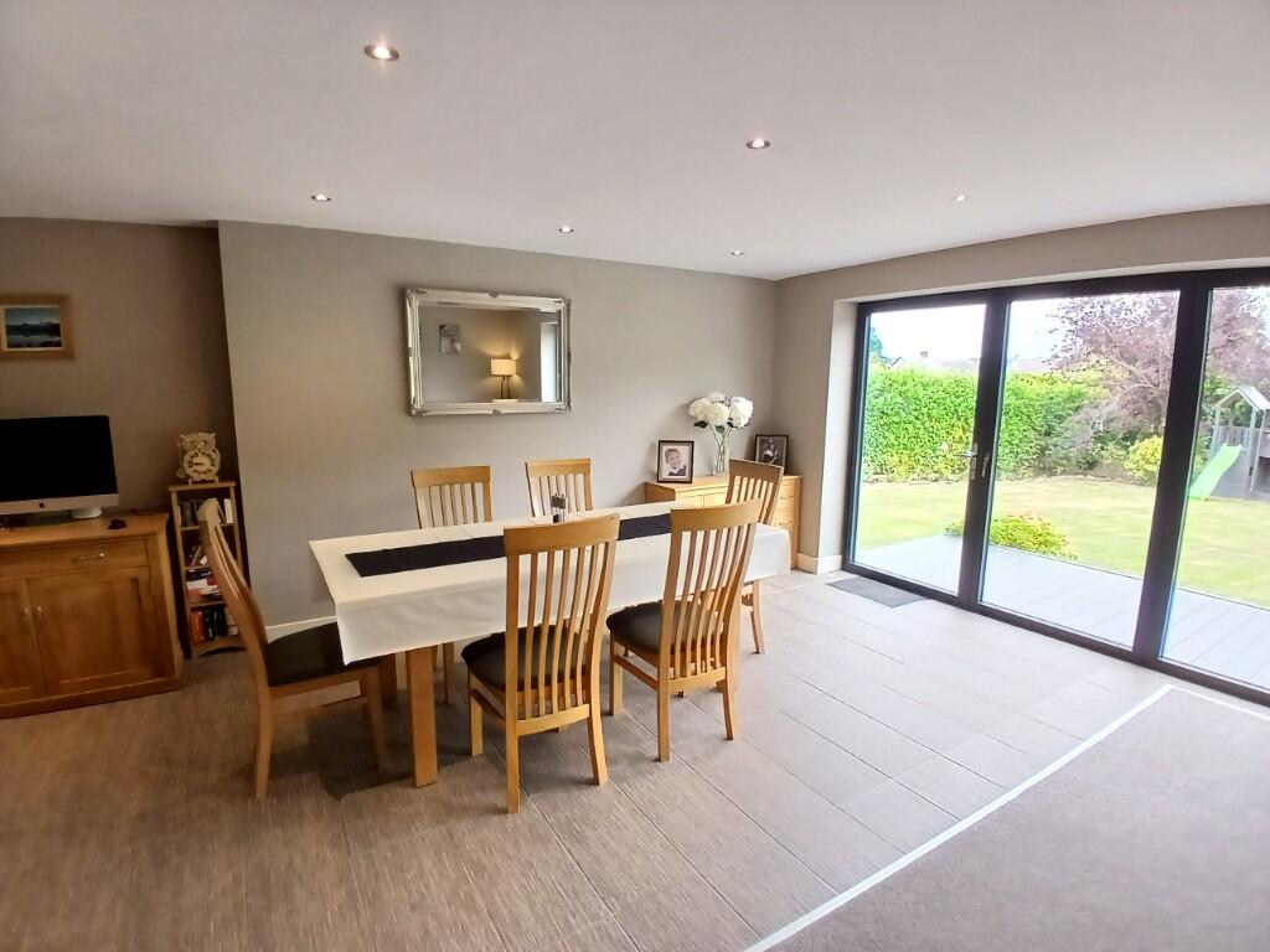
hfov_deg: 91.0
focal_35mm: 17
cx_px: 635
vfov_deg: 74.7
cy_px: 476
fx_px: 624
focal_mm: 1.4
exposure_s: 1/50
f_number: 2.2
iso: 100
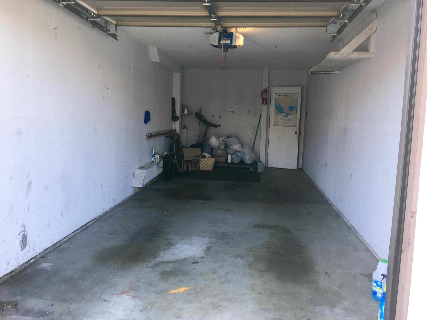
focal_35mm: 30
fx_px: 370
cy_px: 157
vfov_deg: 46.8
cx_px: 214
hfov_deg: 60.0
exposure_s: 1/120
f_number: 2.2
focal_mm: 4.15
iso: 40
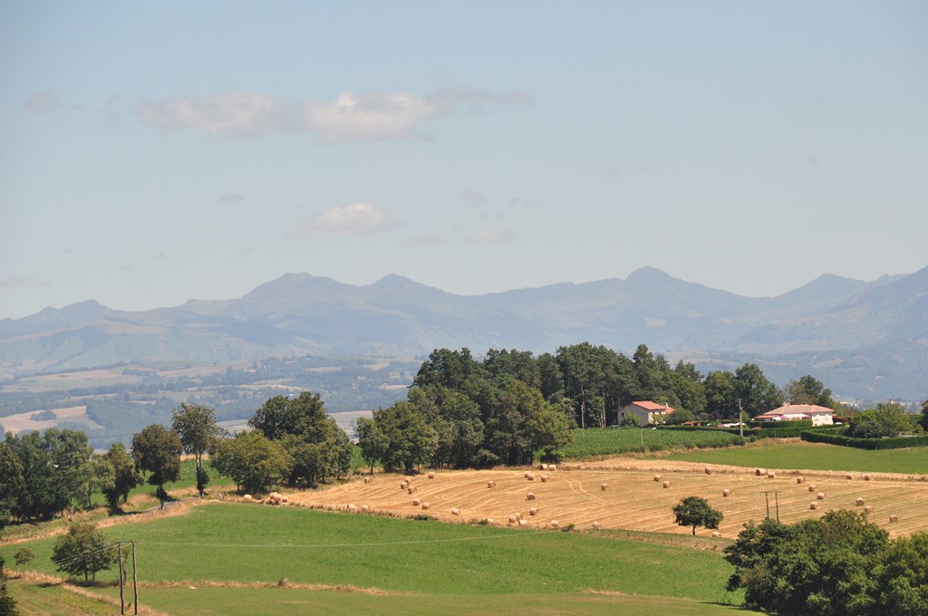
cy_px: 308
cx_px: 464
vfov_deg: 5.9
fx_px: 5986
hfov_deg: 8.9
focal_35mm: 232
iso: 400
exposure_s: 1/640
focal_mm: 155
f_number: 6
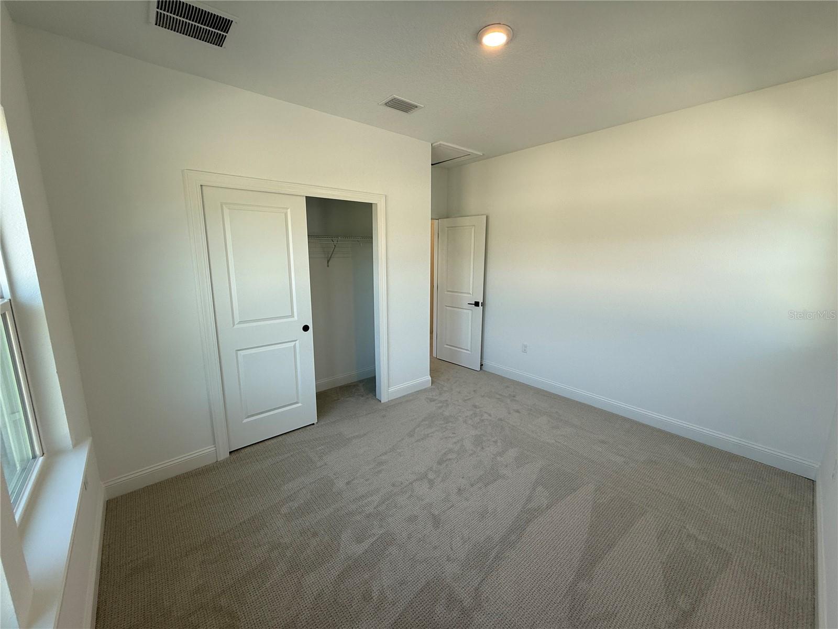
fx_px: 339
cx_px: 419
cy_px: 314
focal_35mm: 14
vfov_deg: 85.7
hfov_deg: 102.1
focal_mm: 2.22
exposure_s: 1/120
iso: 64
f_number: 2.2
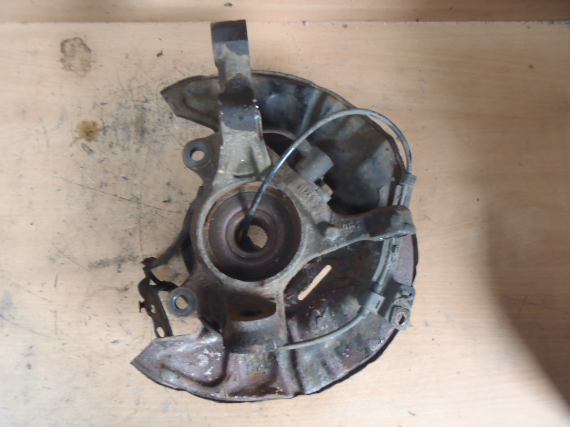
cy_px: 214
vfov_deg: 37.7
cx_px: 285
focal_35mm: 38
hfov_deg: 49.0
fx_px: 626
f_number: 4.6
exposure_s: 1/4
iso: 200
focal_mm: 6.83
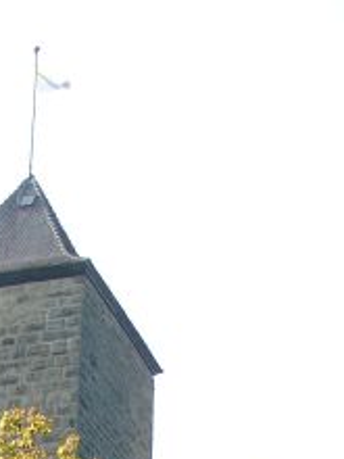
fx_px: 1338
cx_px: 150
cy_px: 582
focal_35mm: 101
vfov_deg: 18.2
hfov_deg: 14.6
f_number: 4
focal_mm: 7.69
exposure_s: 1/257
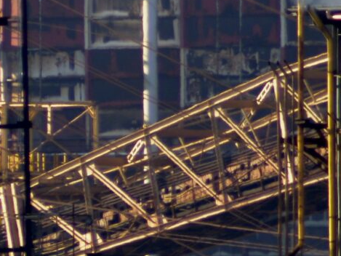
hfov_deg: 0.6
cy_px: -251
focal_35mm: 3148
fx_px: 31019
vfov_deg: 0.5
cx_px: 178
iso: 400
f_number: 16
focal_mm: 600
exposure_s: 1/640
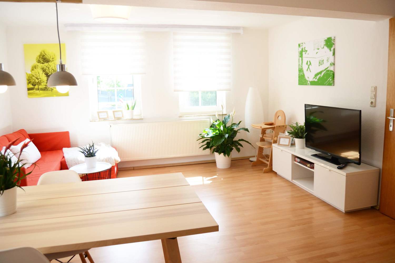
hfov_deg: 67.4
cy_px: 132
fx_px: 296
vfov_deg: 47.9
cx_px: 198
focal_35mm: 27
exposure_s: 1/250
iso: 400
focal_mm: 18
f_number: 4.5
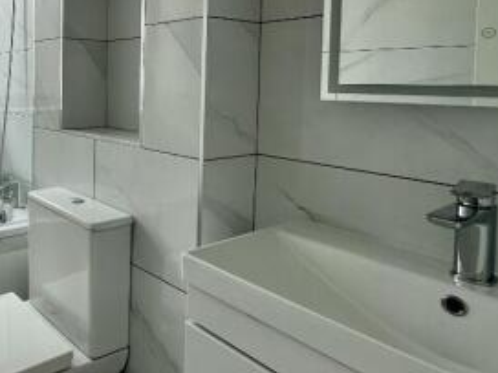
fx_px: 432
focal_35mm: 30
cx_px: 34
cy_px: 100
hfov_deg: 51.6
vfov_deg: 45.4
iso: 40
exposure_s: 1/150
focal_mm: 2.22
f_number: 2.2
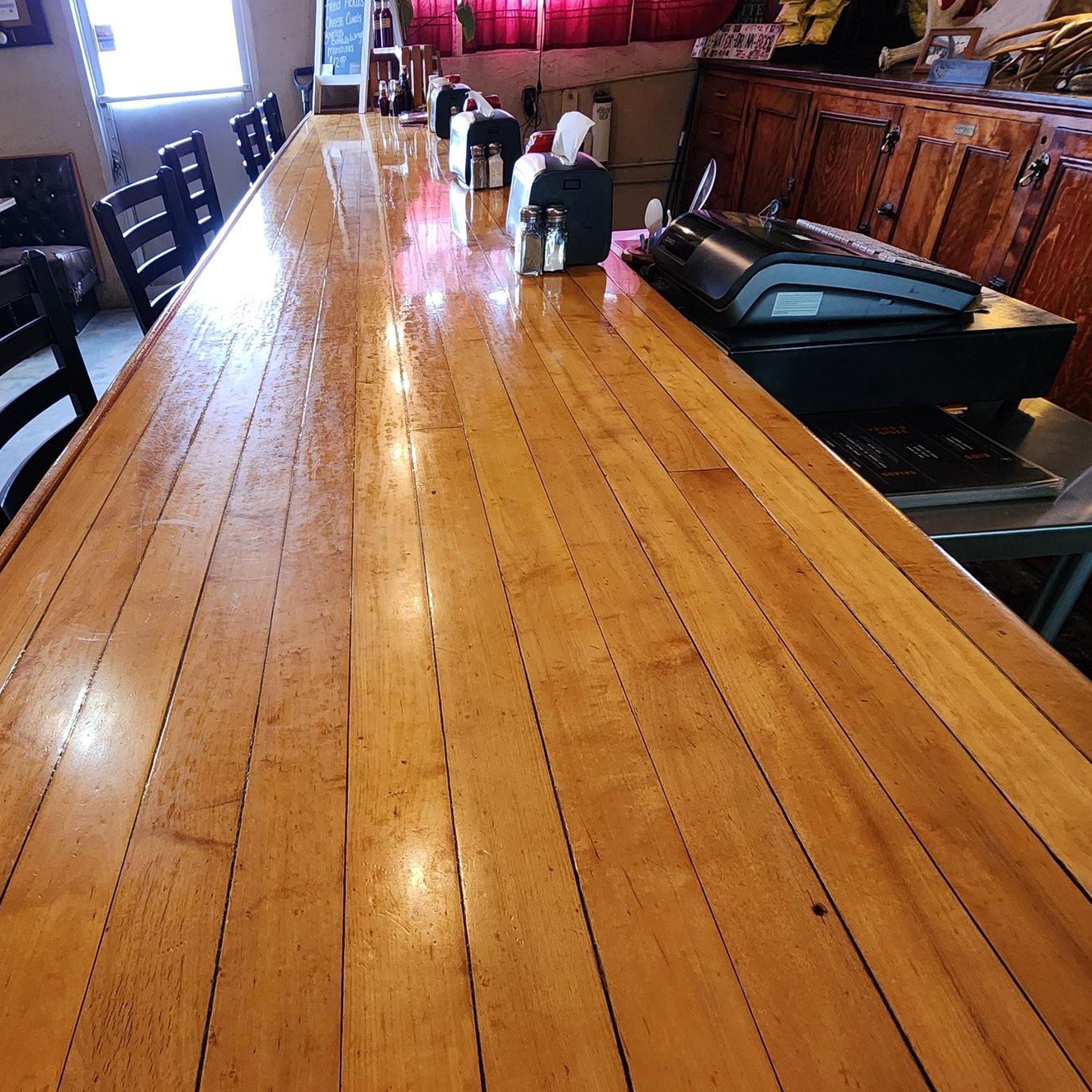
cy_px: 597
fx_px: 714
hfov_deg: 73.1
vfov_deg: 74.6
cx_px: 387
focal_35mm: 20
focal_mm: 2.2
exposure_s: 1/40
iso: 320
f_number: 2.2
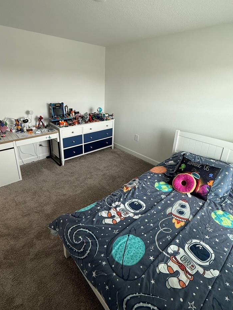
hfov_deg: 71.6
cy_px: 136
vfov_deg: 87.3
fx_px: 162
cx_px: 115
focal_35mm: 18
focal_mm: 2.22
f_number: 2.2
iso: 200
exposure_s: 1/120
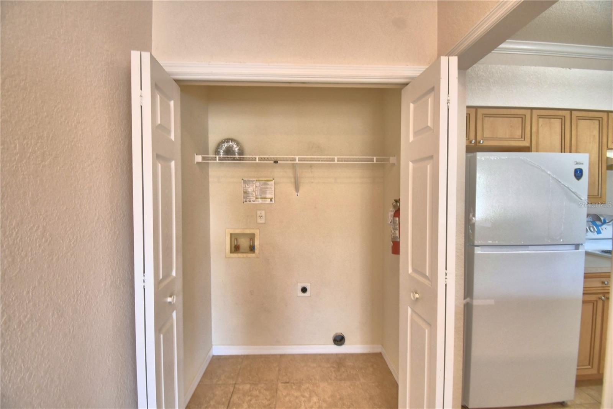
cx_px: 306
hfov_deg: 100.4
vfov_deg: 77.3
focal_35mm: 15
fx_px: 255
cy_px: 204
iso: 400
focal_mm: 10
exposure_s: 1/30
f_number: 4.5
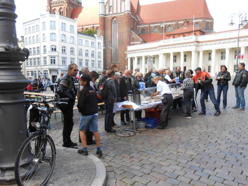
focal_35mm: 26
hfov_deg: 67.3
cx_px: 124
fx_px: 186
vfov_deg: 53.1
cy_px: 93
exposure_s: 1/250
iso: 160
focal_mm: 4.6
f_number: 3.5
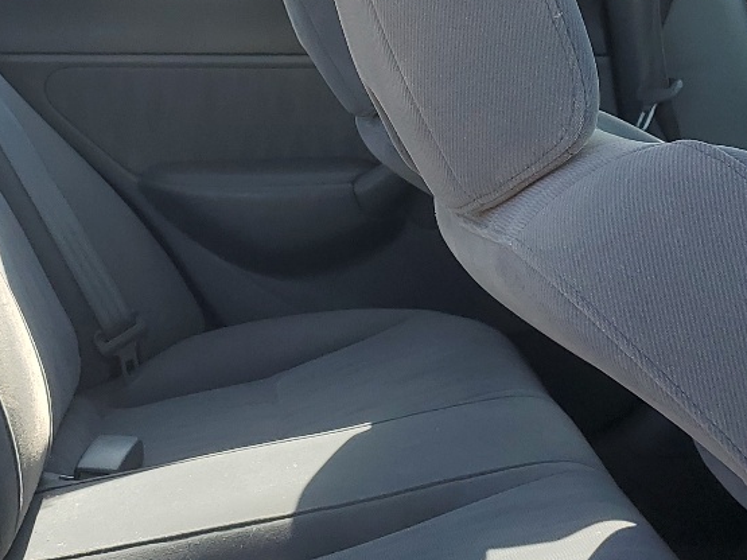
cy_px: 163
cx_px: 315
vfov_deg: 19.5
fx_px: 1618
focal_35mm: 75
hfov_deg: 26.0
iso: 50
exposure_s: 1/500
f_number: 1.5
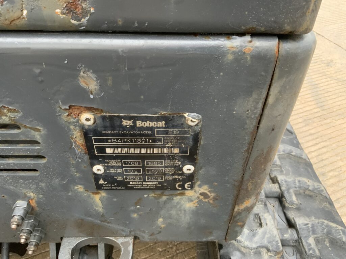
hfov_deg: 61.7
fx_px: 290
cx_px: 173
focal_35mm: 29
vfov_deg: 48.2
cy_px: 130
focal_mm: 3
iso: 200
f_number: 1.8
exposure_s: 1/60
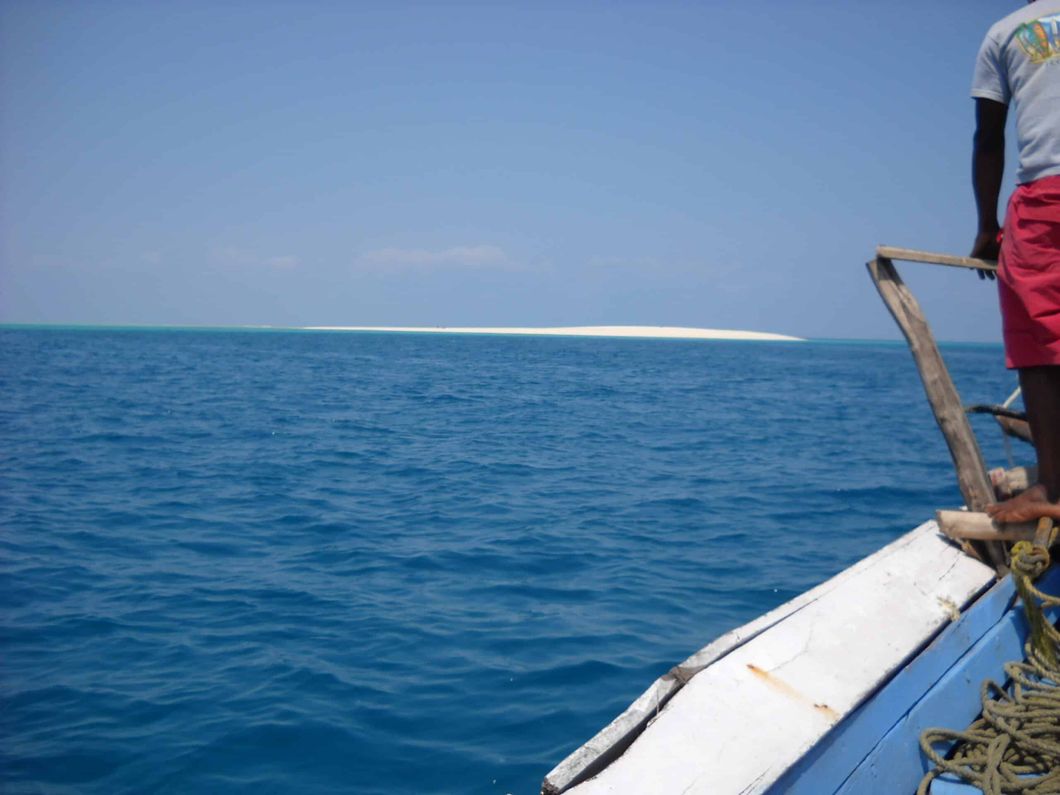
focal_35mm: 41
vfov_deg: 35.1
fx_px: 1255
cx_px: 530
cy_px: 398
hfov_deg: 45.8
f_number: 5.5
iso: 64
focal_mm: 6.72
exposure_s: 1/402
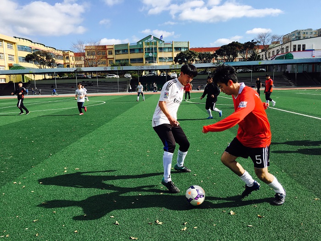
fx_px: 269
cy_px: 120
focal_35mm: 29
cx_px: 160
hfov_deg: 61.7
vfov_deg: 48.2
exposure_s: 1/1637
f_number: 2.2
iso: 25
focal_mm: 4.15
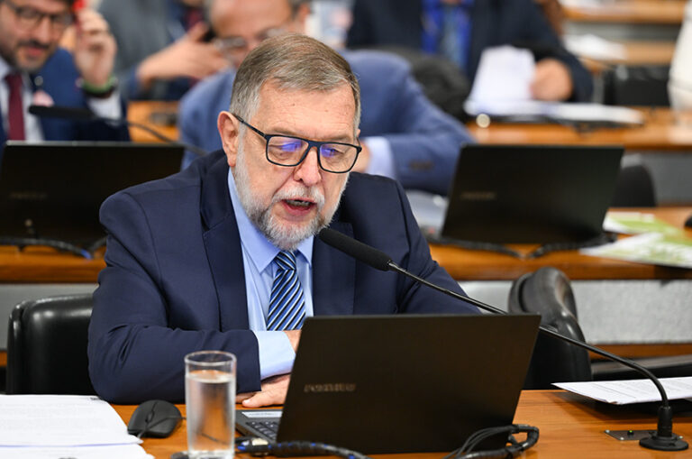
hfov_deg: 15.8
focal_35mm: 130
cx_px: 346
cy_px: 230
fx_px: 2494
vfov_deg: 10.5
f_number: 2.8
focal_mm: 130
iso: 1250
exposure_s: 1/100
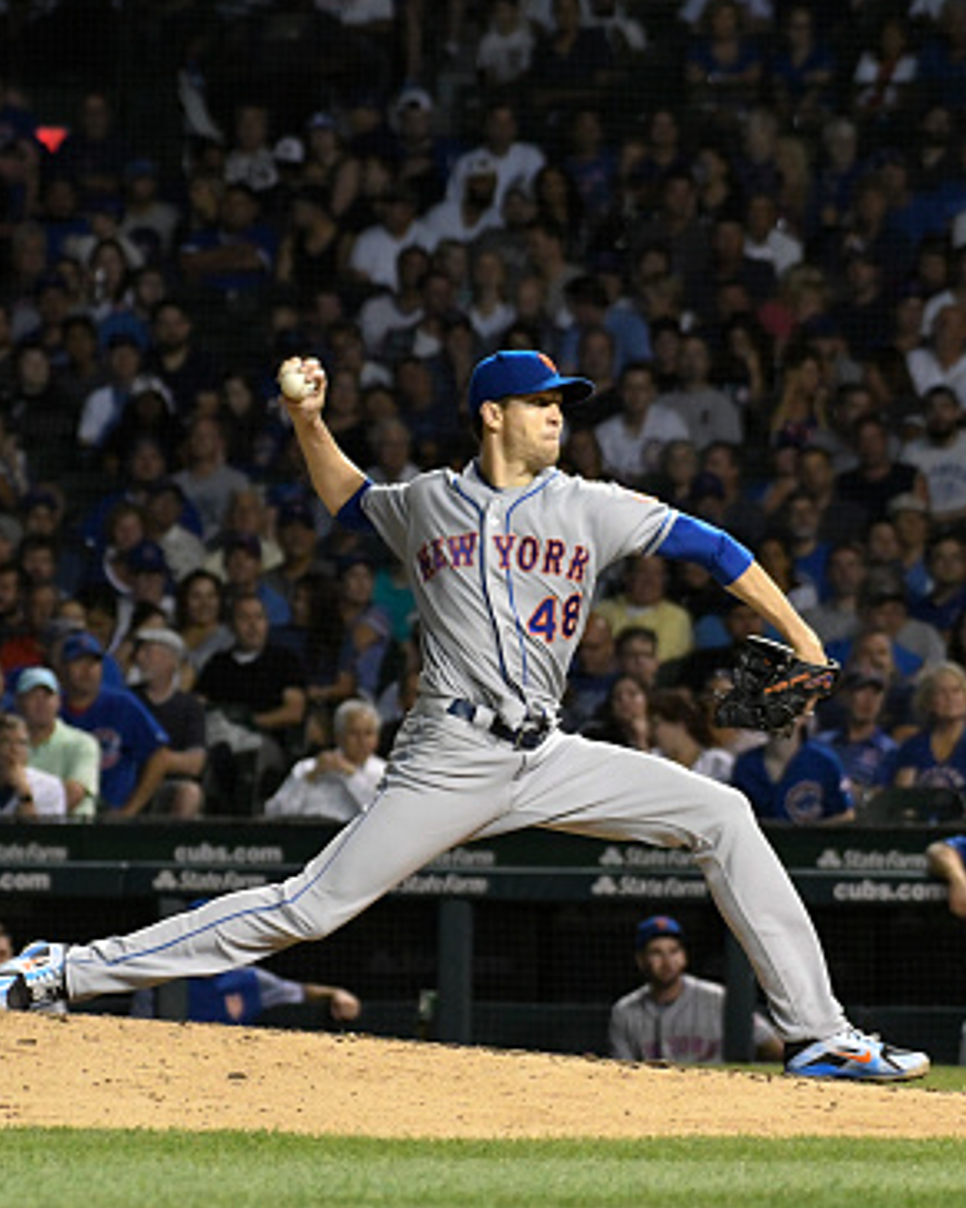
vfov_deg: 4.2
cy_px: 556
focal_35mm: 458
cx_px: 476
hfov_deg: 3.4
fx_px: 16368
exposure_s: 1/1250
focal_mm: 200
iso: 10000
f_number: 5.6
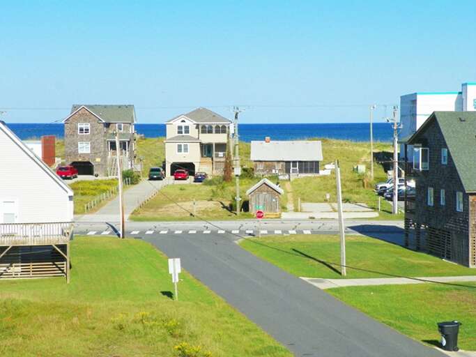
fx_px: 1141
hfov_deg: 23.6
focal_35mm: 83
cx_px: 238
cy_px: 178
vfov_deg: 17.8
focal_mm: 14.7
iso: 64
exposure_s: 1/640
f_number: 5.6
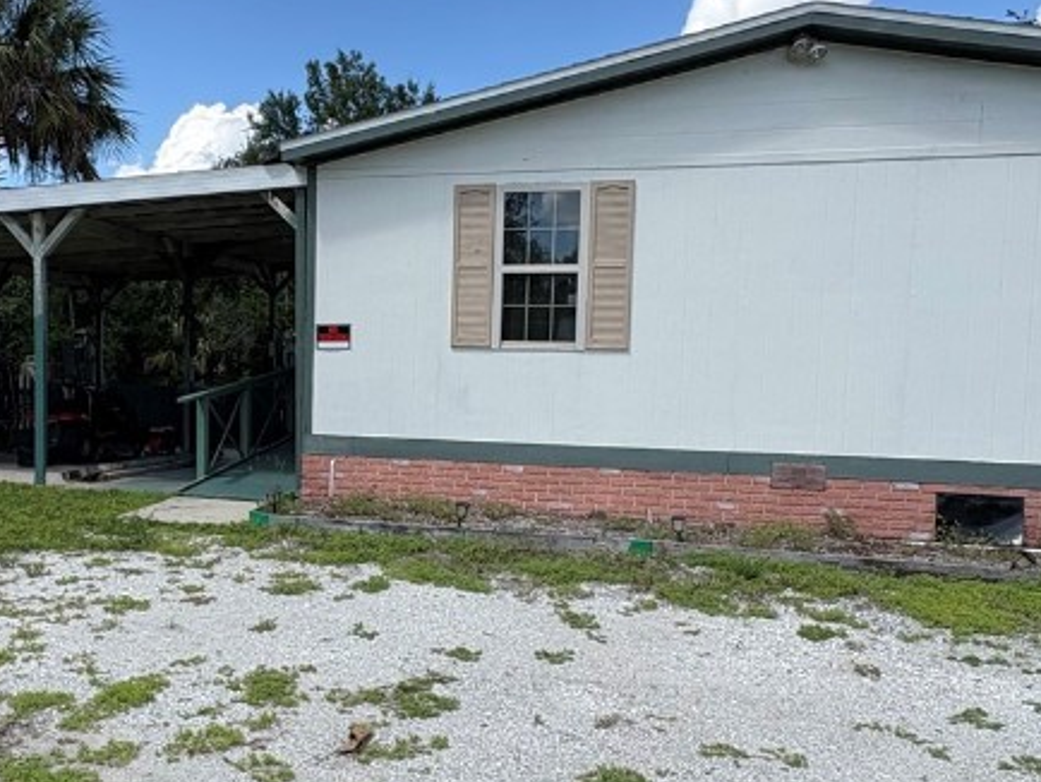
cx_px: 369
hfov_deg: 54.5
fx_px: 993
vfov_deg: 42.9
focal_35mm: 33
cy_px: 432
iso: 50
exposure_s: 1/1277
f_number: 2.2
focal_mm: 2.22
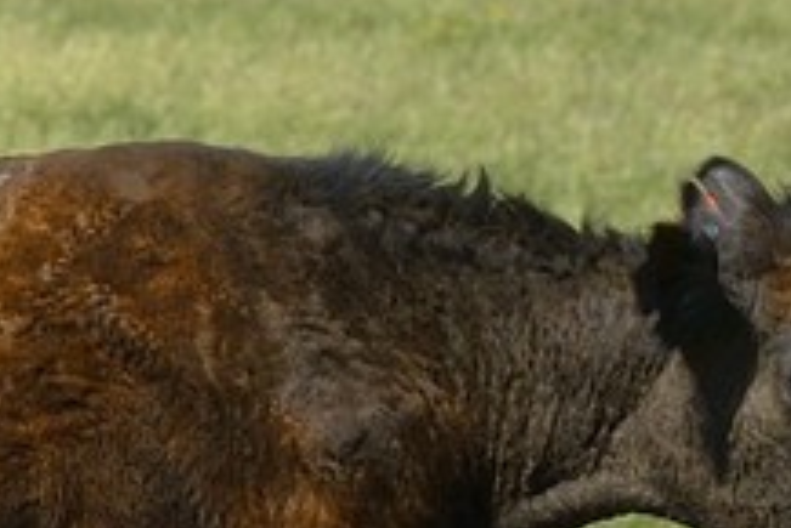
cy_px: -313
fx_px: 25108
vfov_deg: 1.2
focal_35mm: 1142
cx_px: -1527
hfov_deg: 1.8
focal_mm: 155
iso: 400
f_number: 9
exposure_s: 1/800
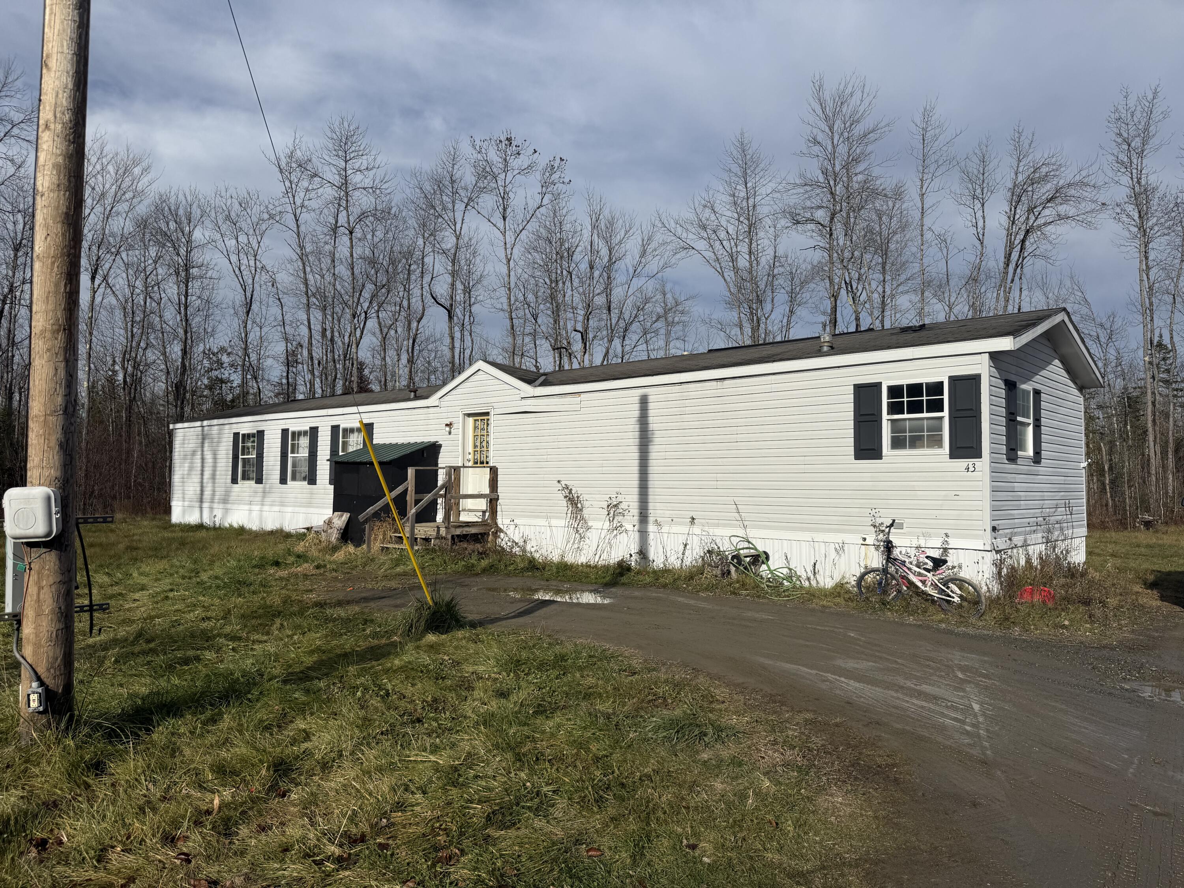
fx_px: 821
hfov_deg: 71.6
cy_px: 444
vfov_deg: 56.8
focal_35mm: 24
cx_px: 592
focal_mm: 6.76
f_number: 1.78
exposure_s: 1/10309
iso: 80
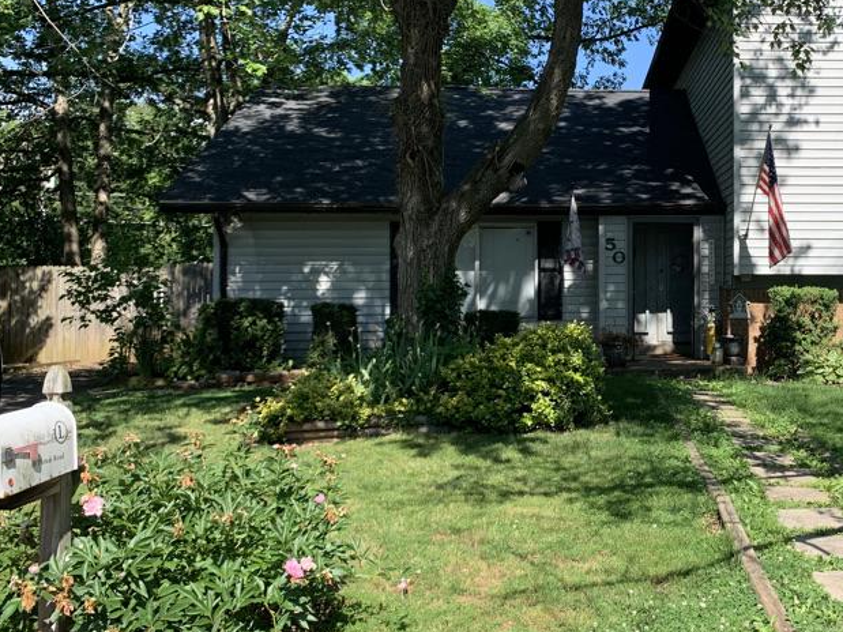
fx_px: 1047
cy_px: 267
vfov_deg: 33.5
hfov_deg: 42.3
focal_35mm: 43
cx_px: 647
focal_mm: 4.25
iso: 25
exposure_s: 1/1032
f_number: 1.8
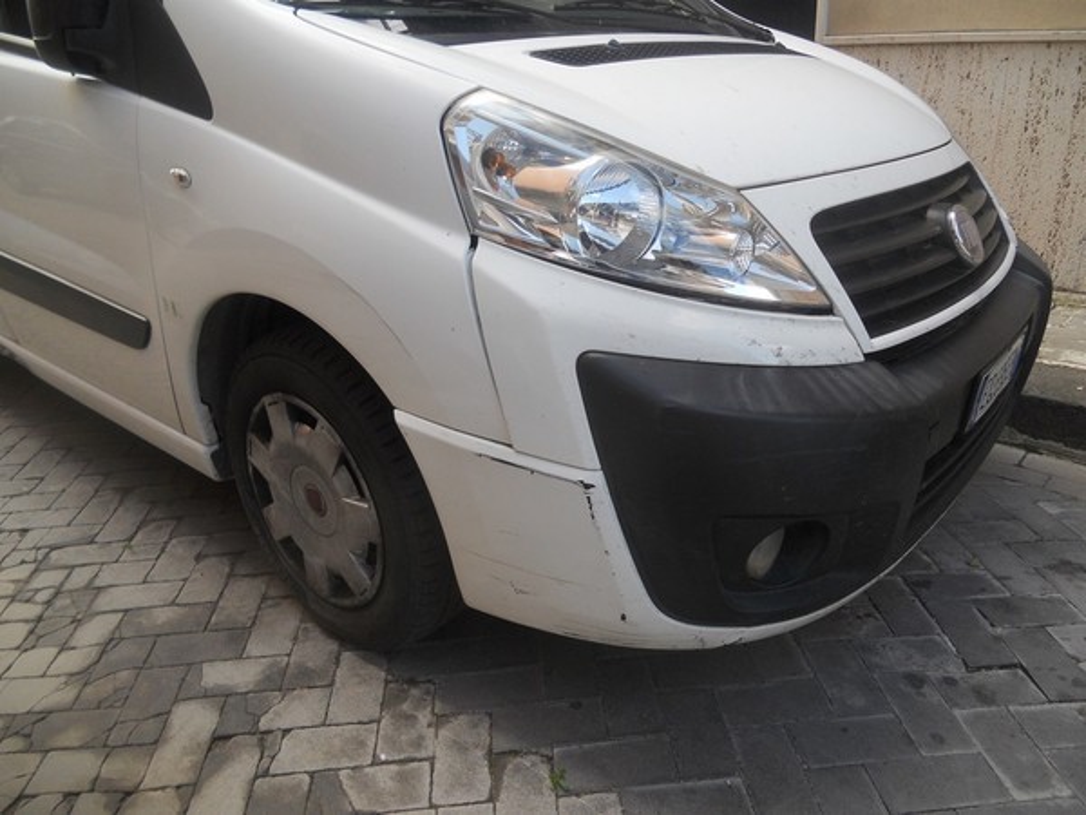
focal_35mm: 27
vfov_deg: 51.4
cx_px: 543
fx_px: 847
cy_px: 408
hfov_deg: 65.3
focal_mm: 4.9
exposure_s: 1/125
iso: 80
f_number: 3.2
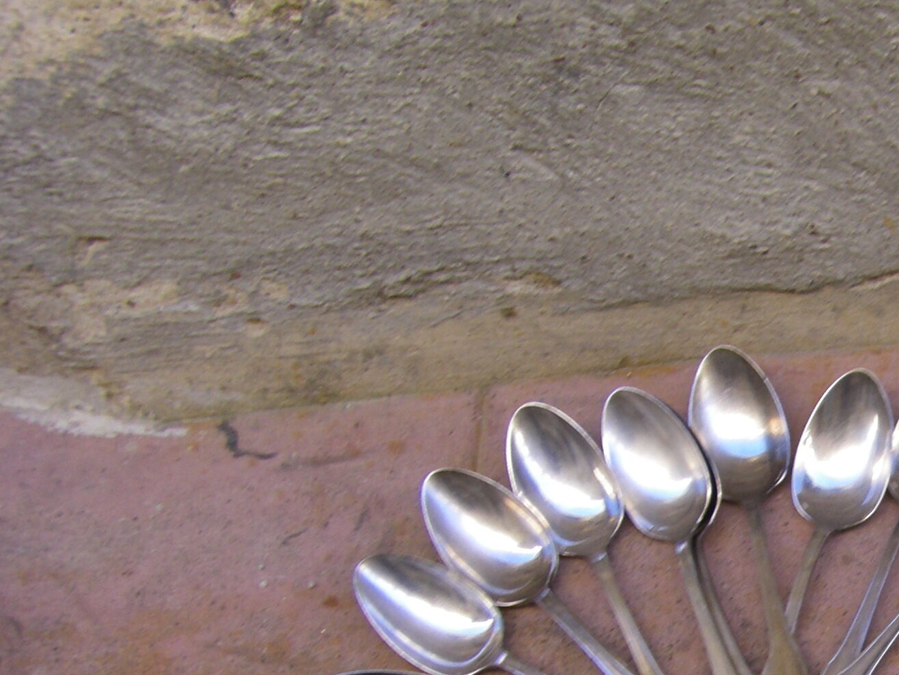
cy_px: 627
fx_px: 2442
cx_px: 1037
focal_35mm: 94
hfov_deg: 19.8
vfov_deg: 15.5
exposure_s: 1/50
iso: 80
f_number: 3.5
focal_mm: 6.3
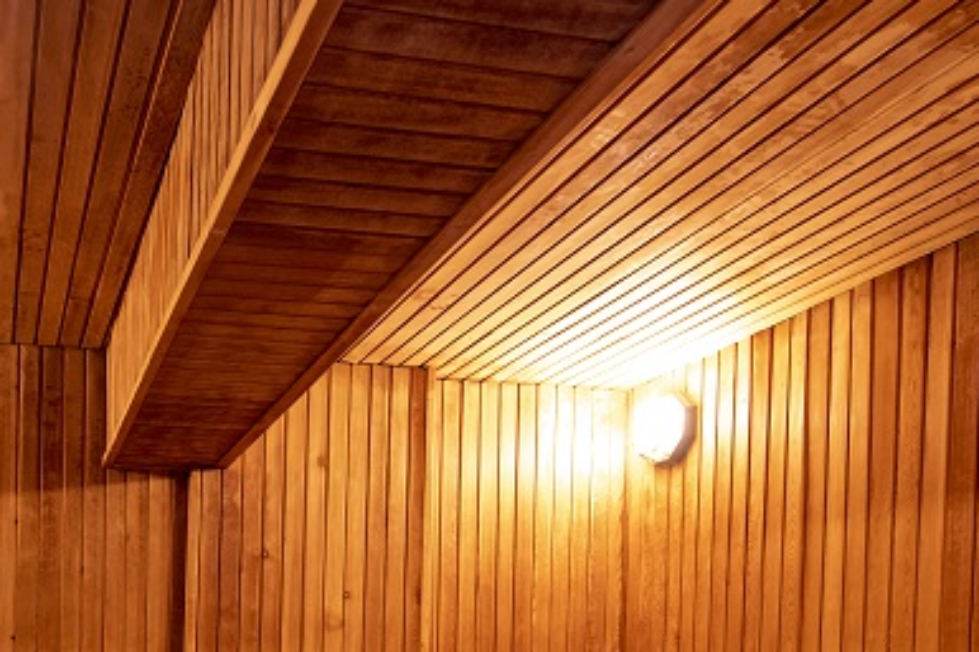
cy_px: 741
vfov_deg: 32.6
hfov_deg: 49.6
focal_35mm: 35
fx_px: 951
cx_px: 134
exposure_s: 1/2
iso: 1000
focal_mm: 15
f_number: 2.8
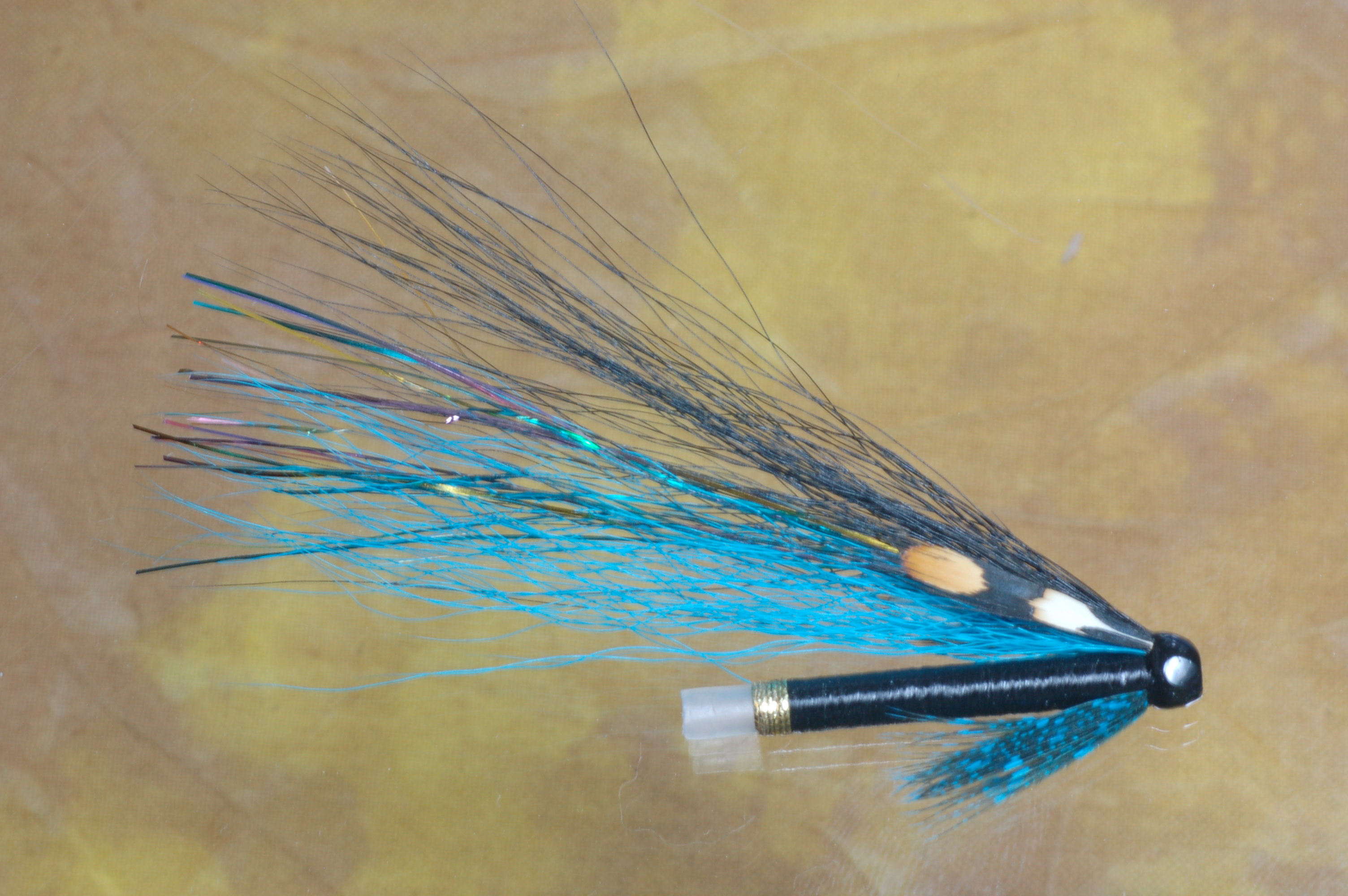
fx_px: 3928
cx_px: 674
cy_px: 448
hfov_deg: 19.5
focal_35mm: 105
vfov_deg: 13.0
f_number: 22
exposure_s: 1/2
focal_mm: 70
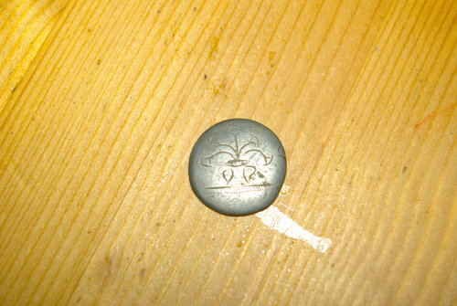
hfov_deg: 35.0
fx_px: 725
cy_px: 153
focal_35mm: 57
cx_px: 228
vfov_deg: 23.9
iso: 400
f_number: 8
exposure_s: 1/60
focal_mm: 38
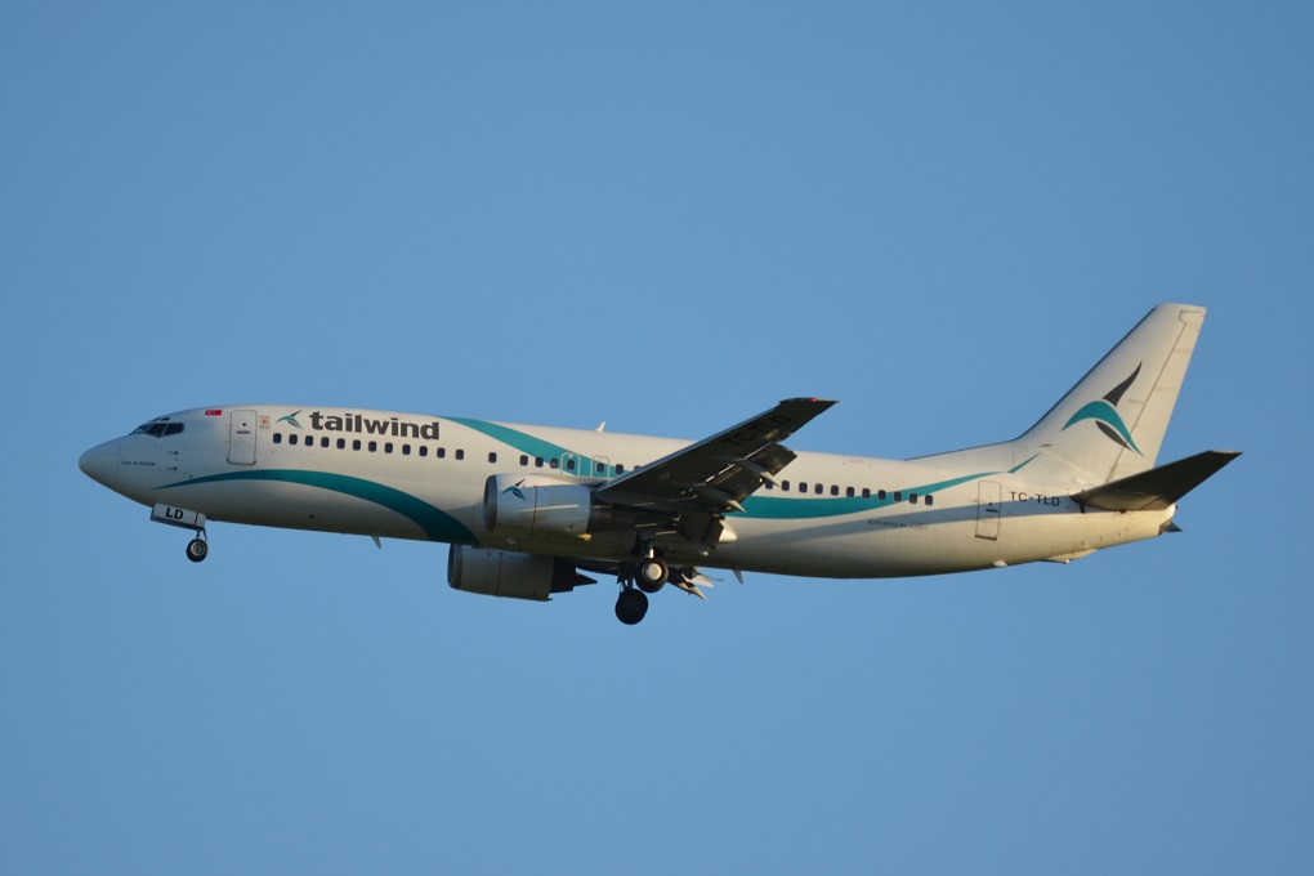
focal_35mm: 452
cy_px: 437
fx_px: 16497
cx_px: 657
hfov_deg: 4.6
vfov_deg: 3.0
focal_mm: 300
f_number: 6.3
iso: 200
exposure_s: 1/800
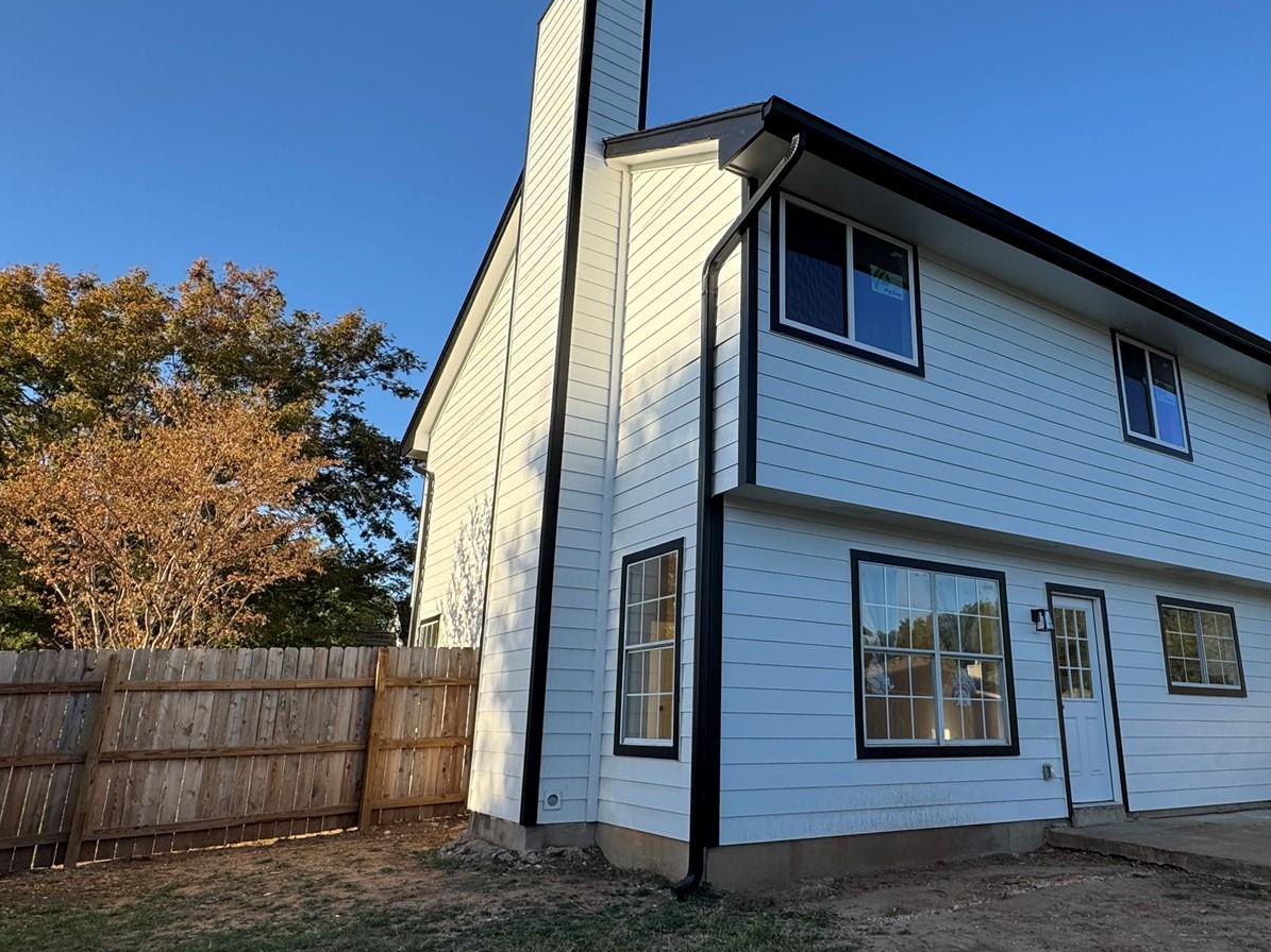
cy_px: 464
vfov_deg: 56.8
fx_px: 881
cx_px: 748
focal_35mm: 24
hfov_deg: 71.0
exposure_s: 1/1048
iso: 40
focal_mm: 2.22
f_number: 2.2
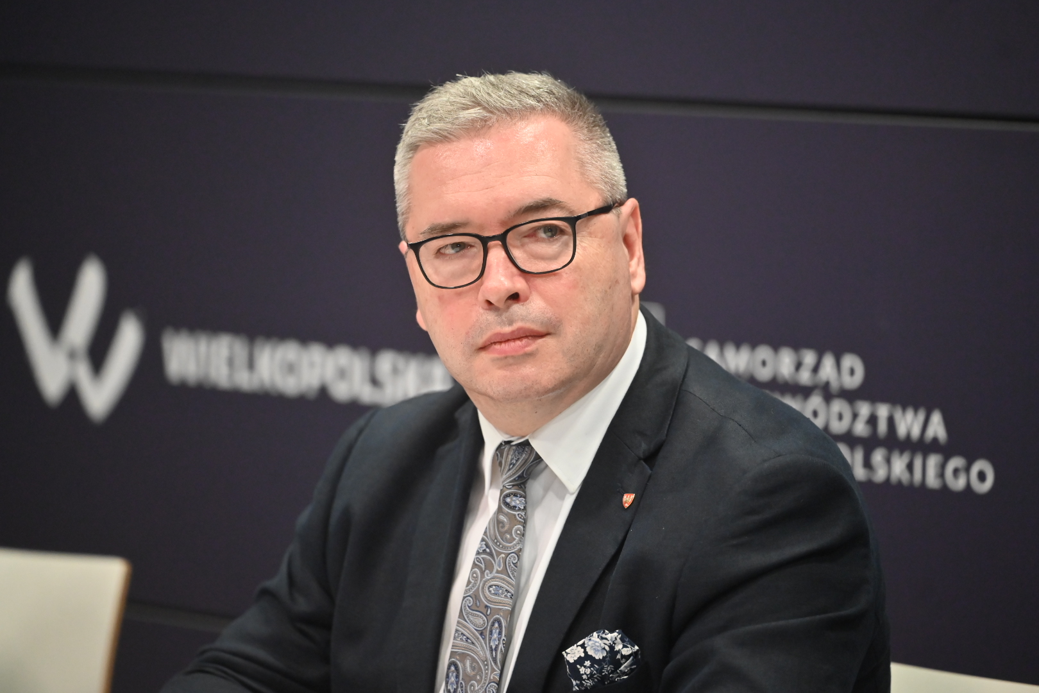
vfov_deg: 7.6
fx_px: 5195
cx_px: 520
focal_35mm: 180
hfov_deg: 11.4
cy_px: 346
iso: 2800
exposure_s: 1/400
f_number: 2.8
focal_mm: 180
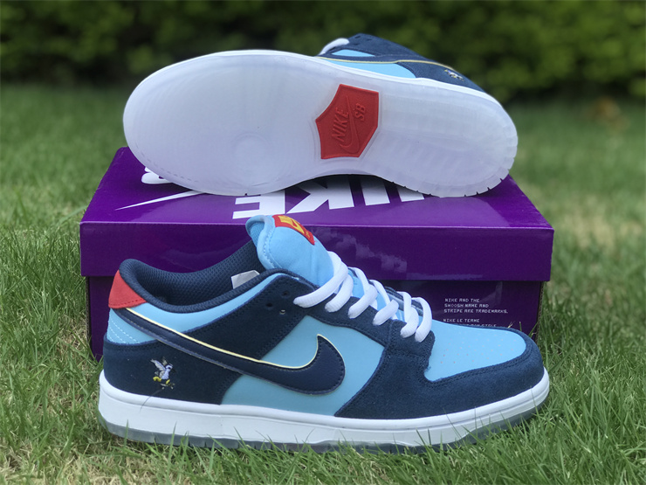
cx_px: 323
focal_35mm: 57
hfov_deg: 33.8
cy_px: 242
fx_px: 1064
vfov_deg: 25.7
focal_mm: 6.6
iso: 20
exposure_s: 1/368
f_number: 2.8
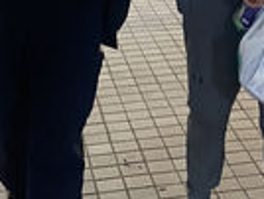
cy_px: -95
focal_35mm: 116
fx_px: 886
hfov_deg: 16.6
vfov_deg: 12.2
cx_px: 258
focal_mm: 4.25
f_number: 1.8
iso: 125
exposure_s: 1/95
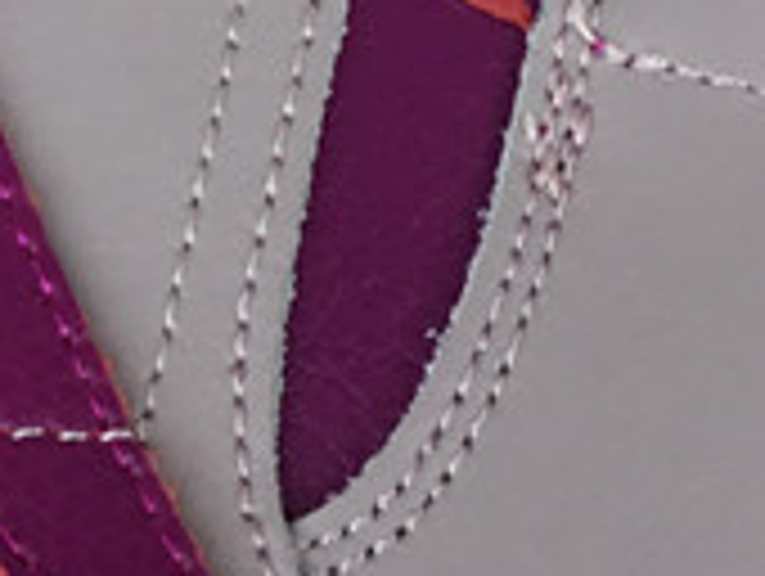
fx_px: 3629
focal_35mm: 164
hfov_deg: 11.9
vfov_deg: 9.0
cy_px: 61
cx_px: -9
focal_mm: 3.3
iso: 25
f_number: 2.4
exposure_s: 1/345
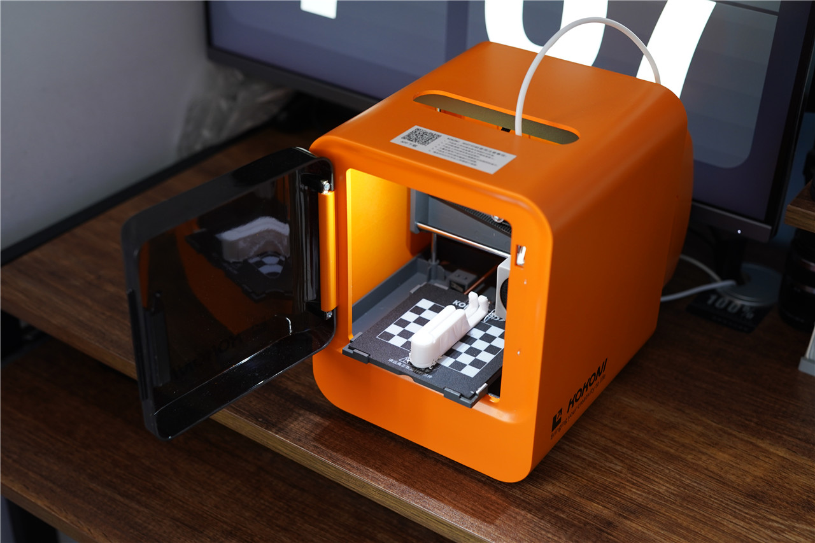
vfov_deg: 27.0
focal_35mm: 50
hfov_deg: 39.6
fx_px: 1132
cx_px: 408
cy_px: 272
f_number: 3.5
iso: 800
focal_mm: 50
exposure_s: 1/25
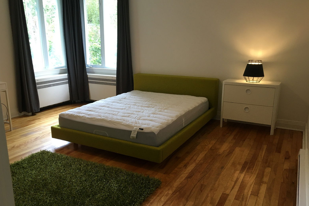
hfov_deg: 60.3
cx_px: 151
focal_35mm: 31
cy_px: 111
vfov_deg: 42.3
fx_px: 266
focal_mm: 4.15
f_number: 2.2
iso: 32
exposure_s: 1/30
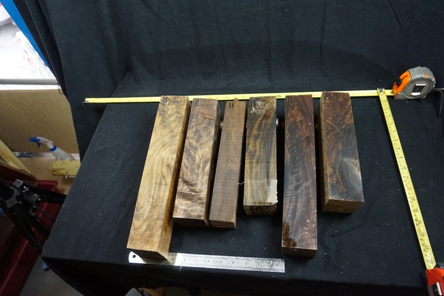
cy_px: 148
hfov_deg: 73.8
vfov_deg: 53.1
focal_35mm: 24
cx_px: 222
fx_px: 296
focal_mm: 16
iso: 2000
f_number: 3.5
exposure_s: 1/160
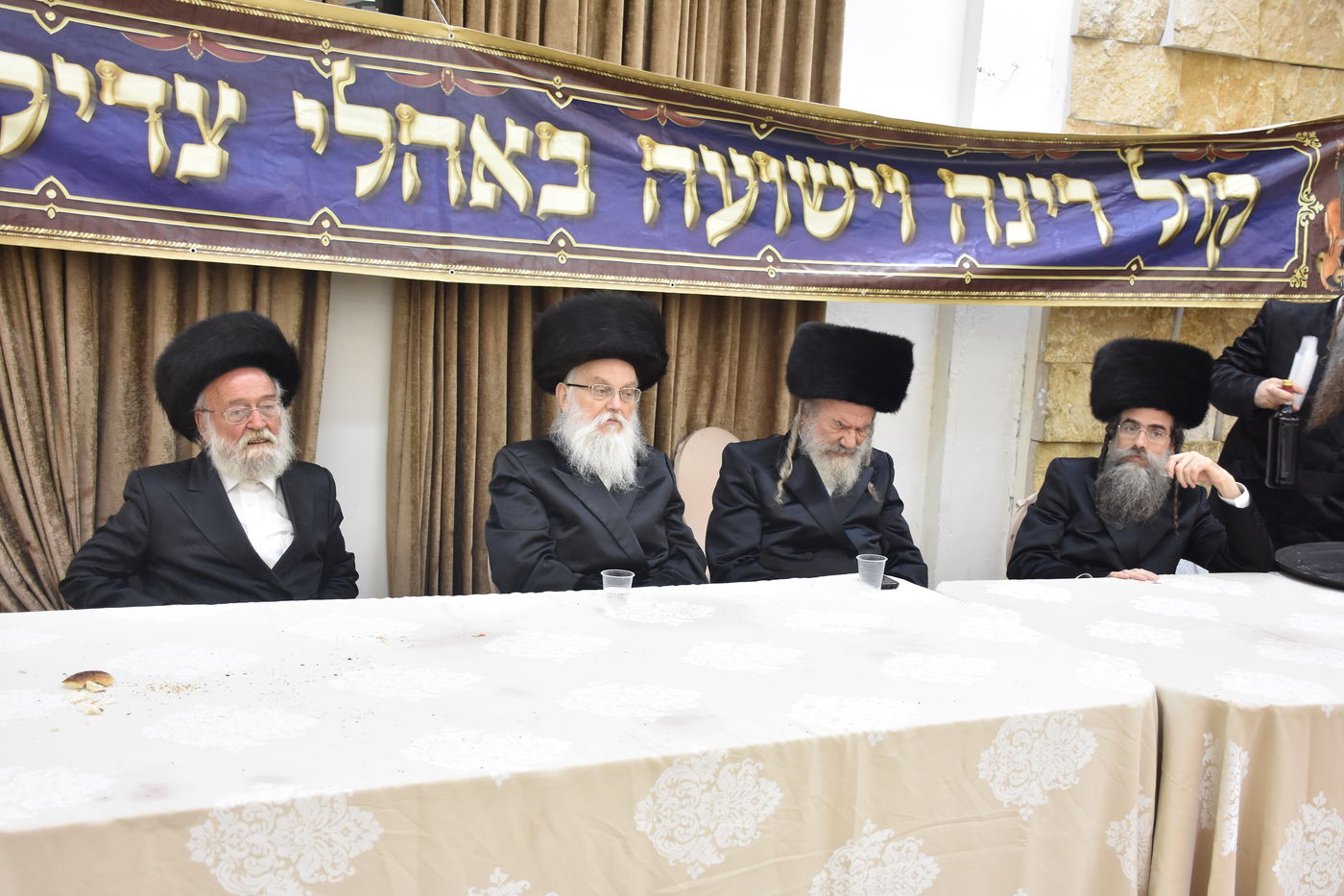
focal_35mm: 39
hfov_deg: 49.6
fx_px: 1456
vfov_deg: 34.2
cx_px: 672
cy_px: 448
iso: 1250
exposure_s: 1/60
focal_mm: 26
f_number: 5.6
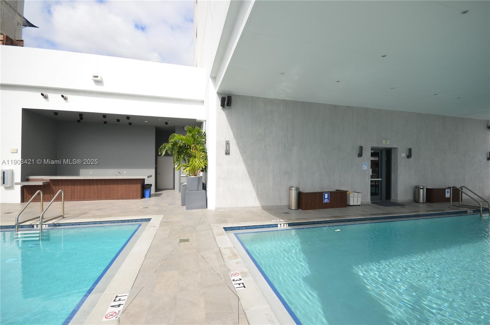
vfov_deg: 77.0
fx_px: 204
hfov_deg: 100.5
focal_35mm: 15
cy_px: 162
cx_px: 245
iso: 125
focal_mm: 10
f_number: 8
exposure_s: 1/250
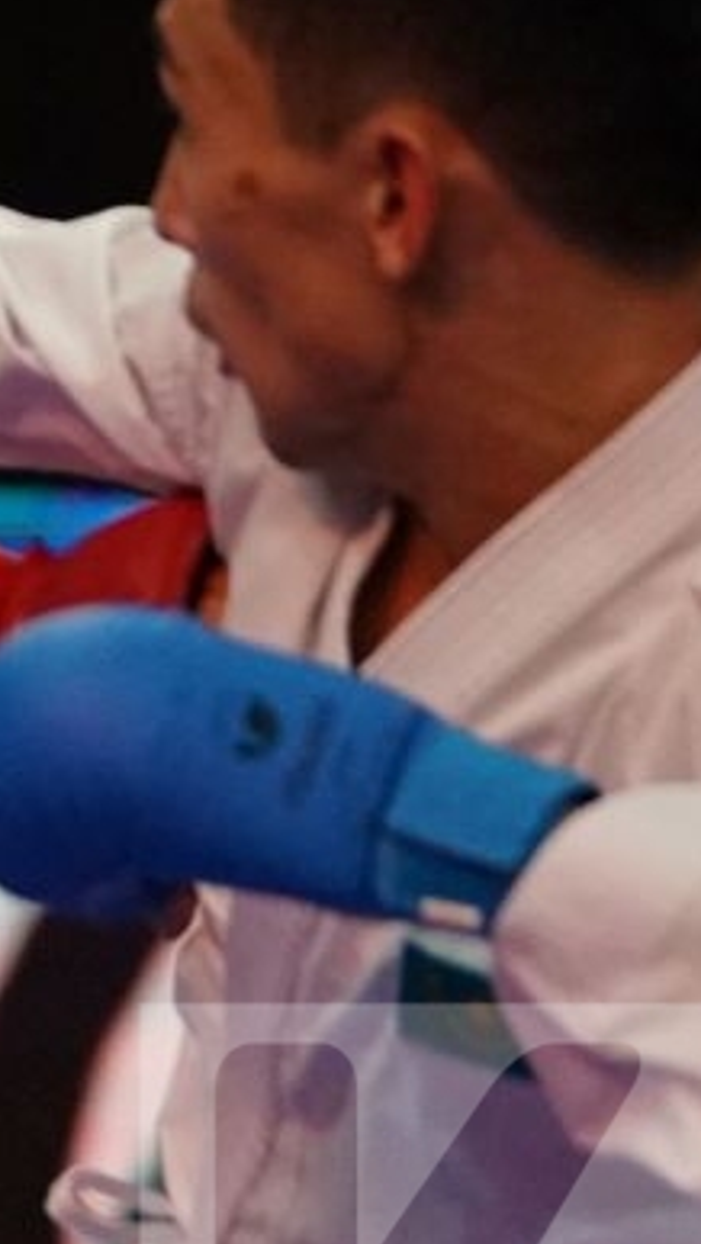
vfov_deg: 2.4
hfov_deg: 1.4
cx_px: -1740
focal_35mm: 887
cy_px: 154
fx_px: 29279
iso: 4000
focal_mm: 182
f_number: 2.8
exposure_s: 1/1000
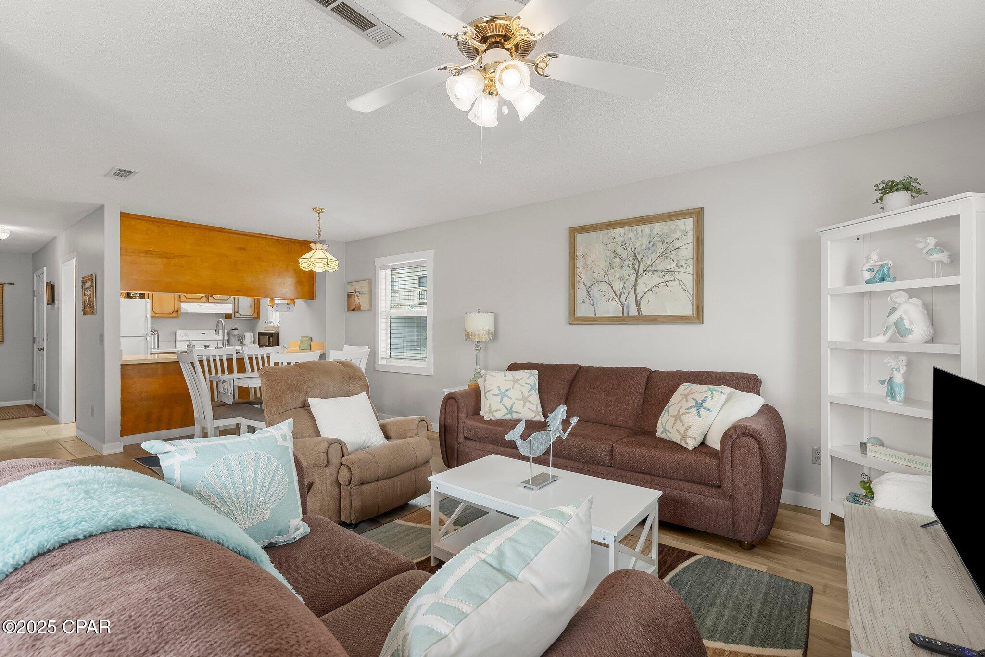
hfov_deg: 96.7
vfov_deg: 73.8
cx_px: 492
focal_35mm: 16
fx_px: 438
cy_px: 328
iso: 640
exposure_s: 1/13
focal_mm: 16
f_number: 9
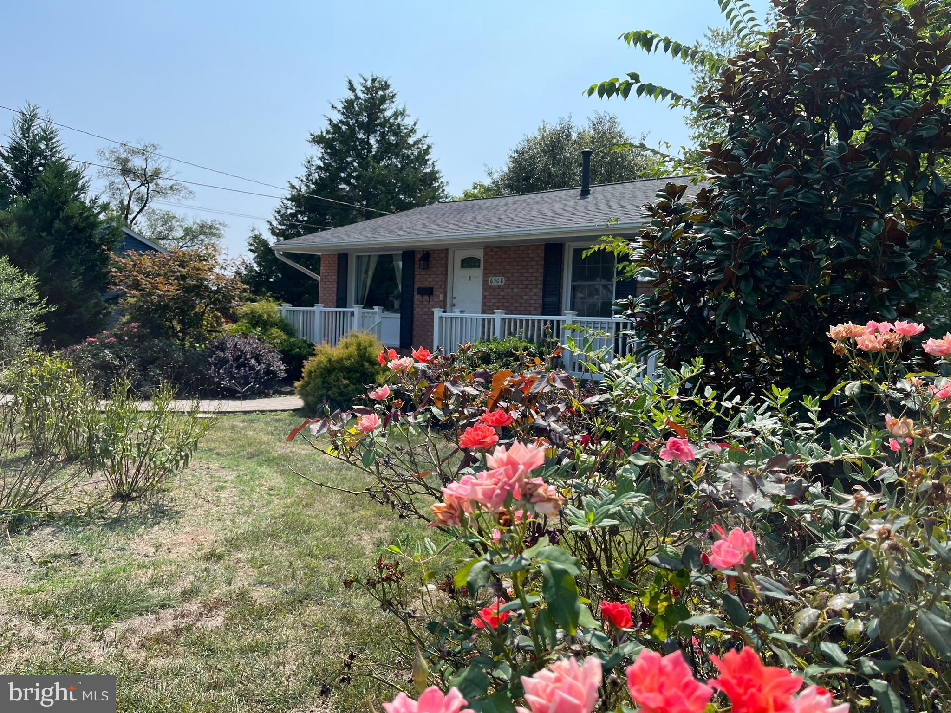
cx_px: 476
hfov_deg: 67.3
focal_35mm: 26
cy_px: 356
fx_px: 714
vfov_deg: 53.1
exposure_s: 1/2410
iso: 50
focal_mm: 5.1
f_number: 1.6
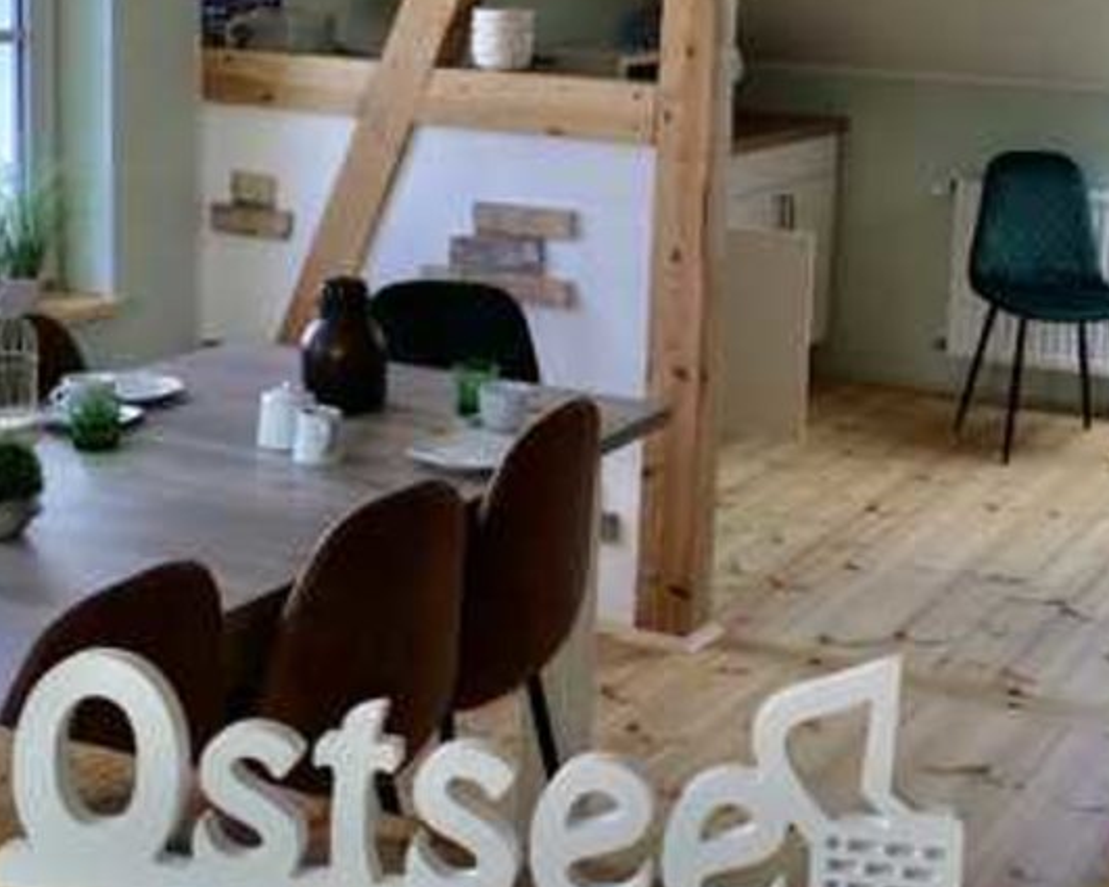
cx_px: 664
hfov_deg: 29.5
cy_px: 257
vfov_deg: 23.7
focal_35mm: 64
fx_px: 2101
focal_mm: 4.15
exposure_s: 1/50
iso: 32
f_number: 2.2
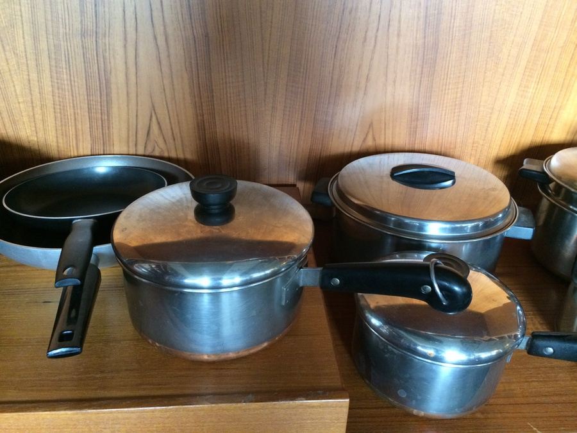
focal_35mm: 30
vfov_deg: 46.8
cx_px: 288
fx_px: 500
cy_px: 216
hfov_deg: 60.0
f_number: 2.2
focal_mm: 4.12
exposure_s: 1/30
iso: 320
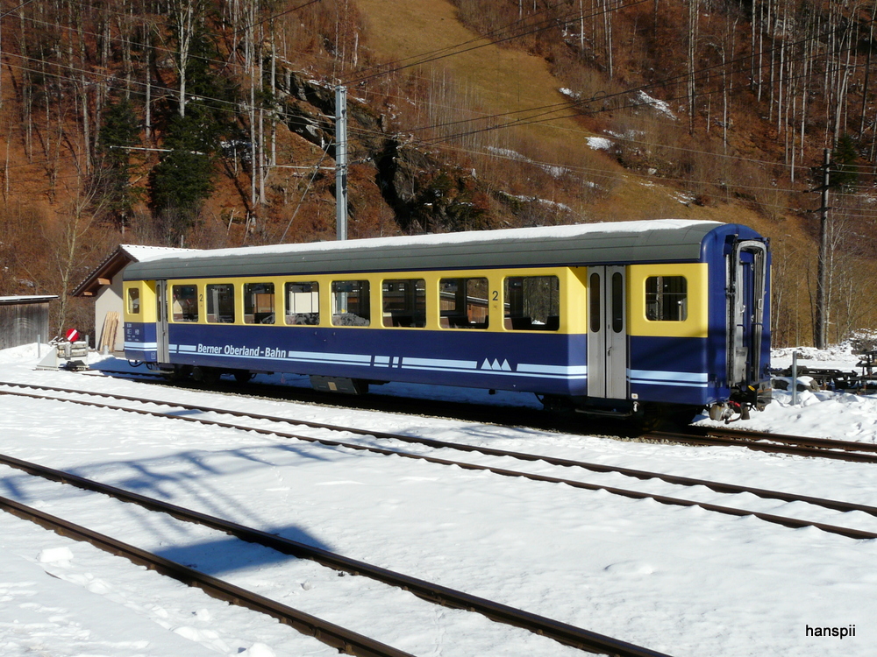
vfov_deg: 38.7
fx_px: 937
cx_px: 438
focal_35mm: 37
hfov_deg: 50.1
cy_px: 328
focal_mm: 6
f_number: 7.1
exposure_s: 1/400
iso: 100
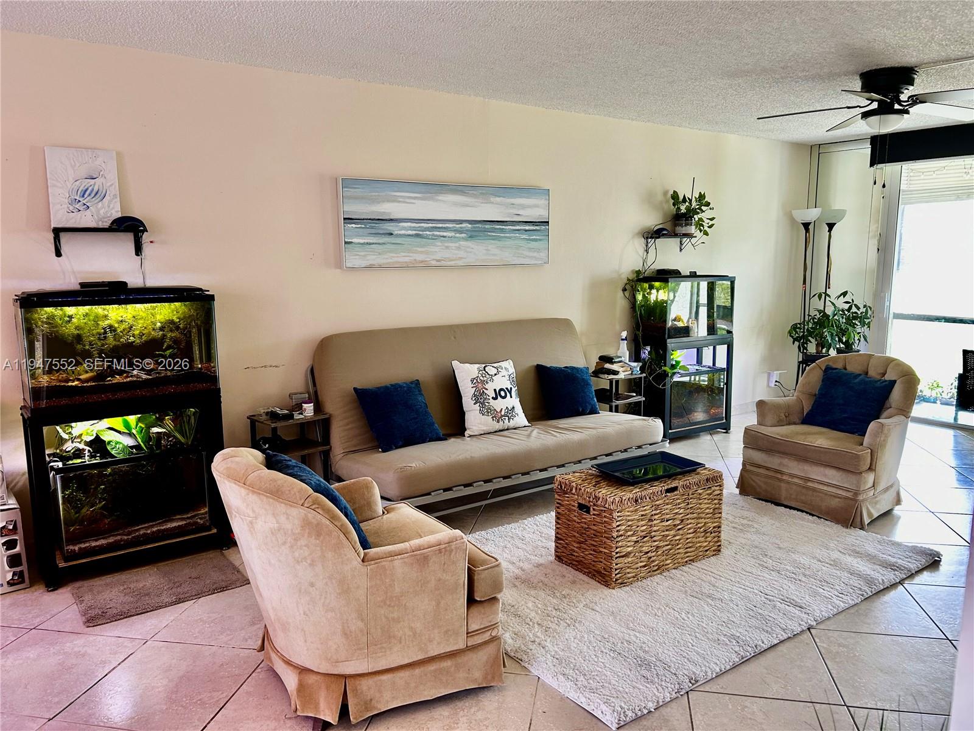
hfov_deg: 67.3
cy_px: 366
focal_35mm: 26
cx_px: 487
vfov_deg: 53.1
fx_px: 732
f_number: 1.5
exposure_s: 1/60
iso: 100
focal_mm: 5.7
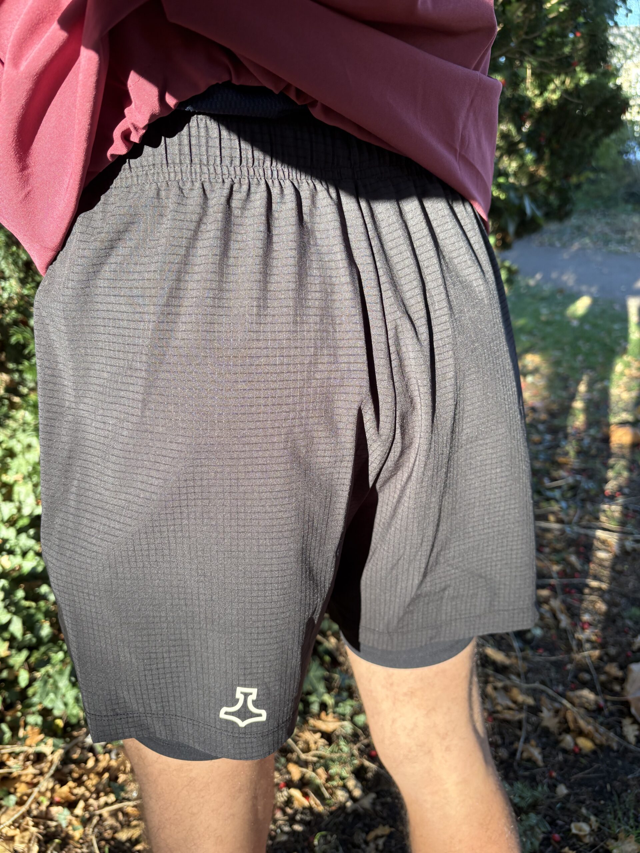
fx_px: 641
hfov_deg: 53.1
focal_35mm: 26
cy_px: 426
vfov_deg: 67.3
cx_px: 320
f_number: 1.6
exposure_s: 1/270
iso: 64
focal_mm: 5.96
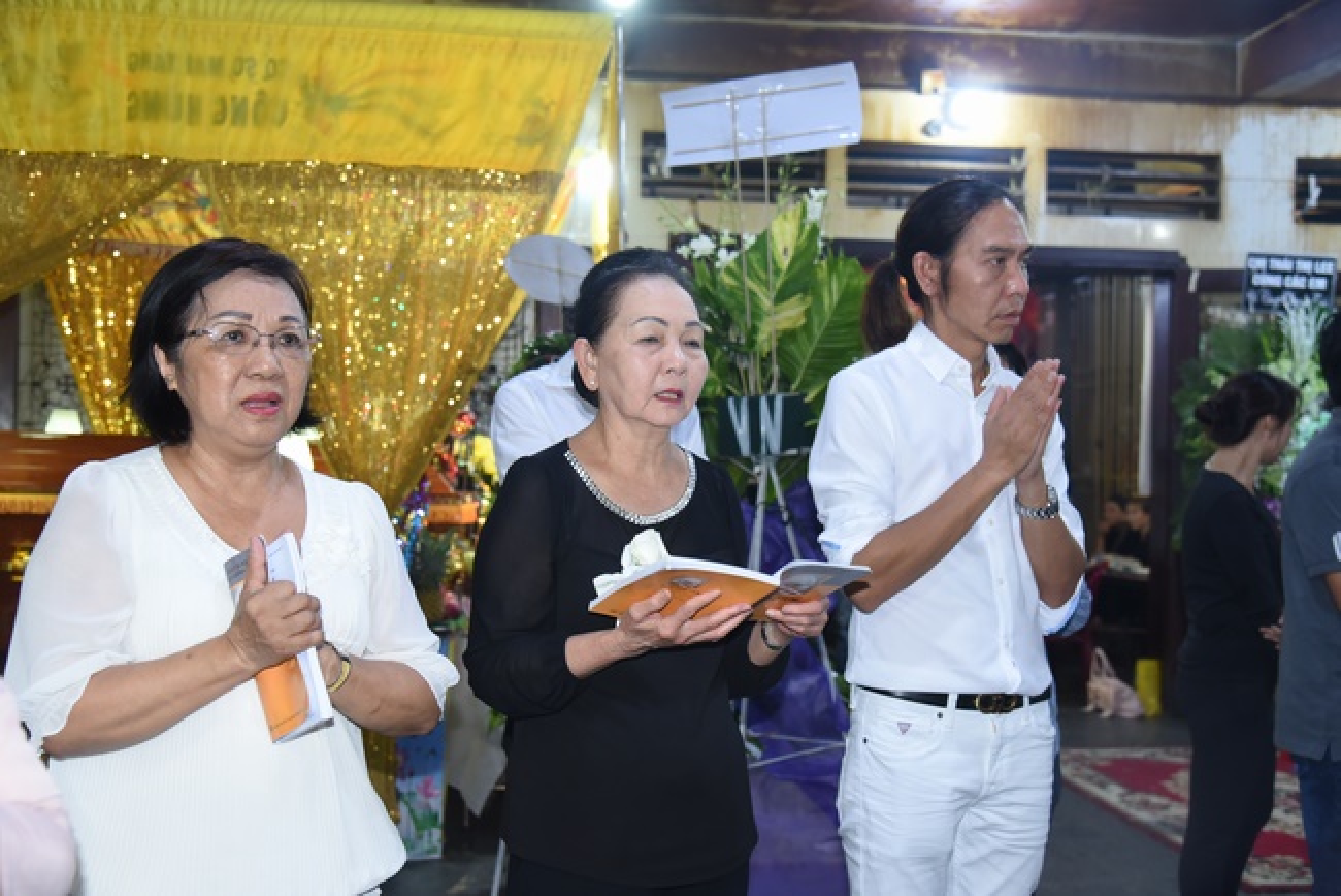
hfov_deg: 50.7
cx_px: 670
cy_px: 448
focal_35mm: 38
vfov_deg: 35.1
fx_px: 1416
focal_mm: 38
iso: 1250
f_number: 4
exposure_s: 1/50
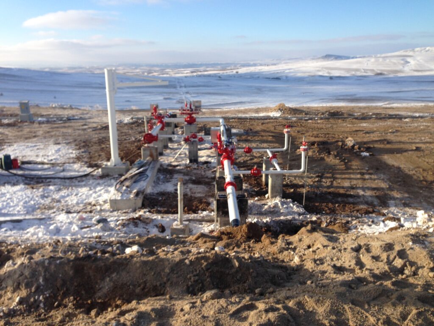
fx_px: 414
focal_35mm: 33
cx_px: 217
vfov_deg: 42.9
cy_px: 163
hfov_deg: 55.4
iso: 50
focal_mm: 4.12
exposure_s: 1/1022
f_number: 2.4
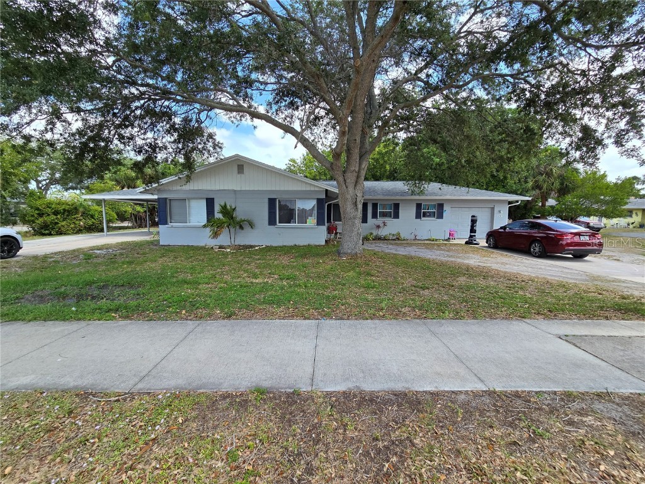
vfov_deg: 89.9
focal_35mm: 13
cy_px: 242
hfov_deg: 106.2
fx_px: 242
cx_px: 322
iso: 100
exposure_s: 1/2000
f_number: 2.2
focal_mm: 2.2
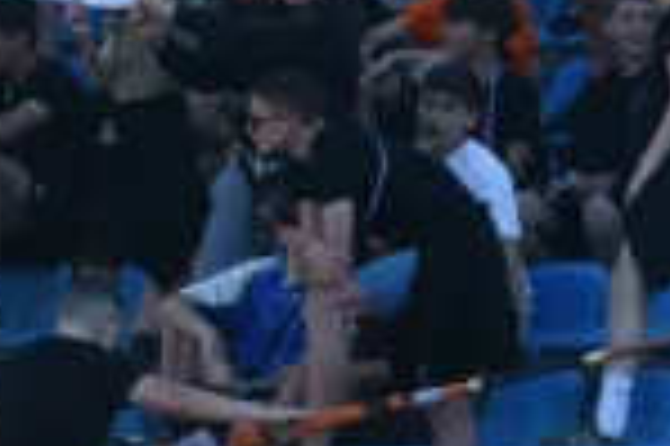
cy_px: -117
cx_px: -558
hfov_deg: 1.3
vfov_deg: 0.9
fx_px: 28536
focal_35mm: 1535
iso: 200
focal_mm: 300
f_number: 5.6
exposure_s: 1/1000
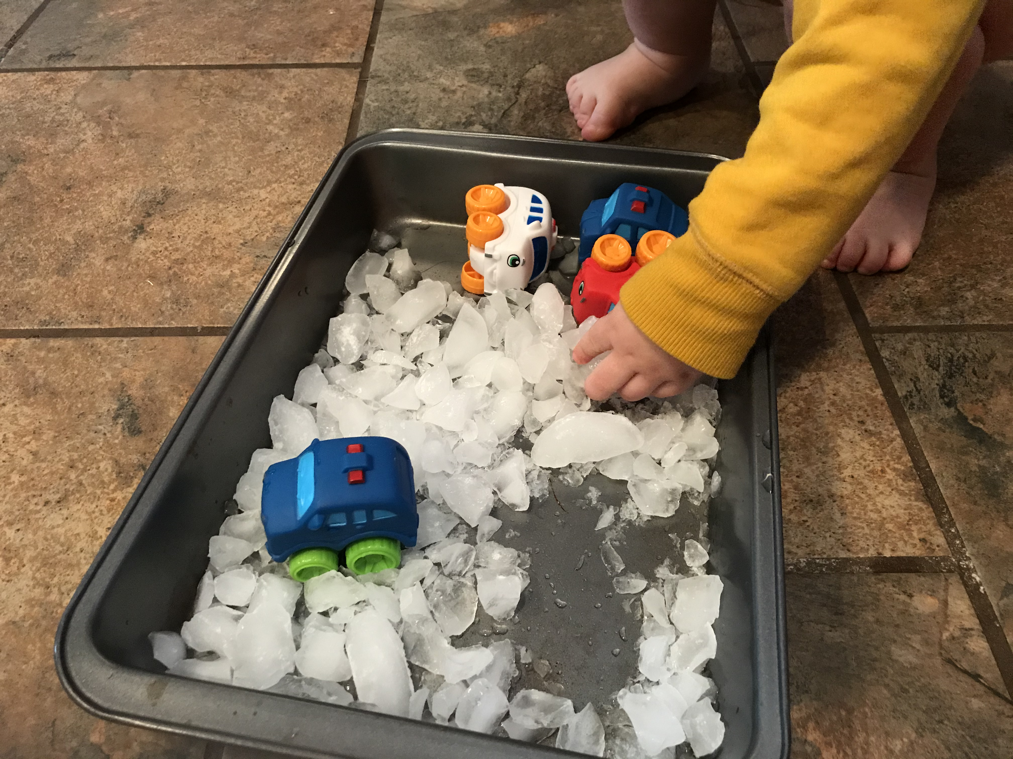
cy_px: 380
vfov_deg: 49.7
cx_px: 506
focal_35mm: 28
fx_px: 819
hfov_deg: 63.4
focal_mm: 3.99
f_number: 1.8
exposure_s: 1/15
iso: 100
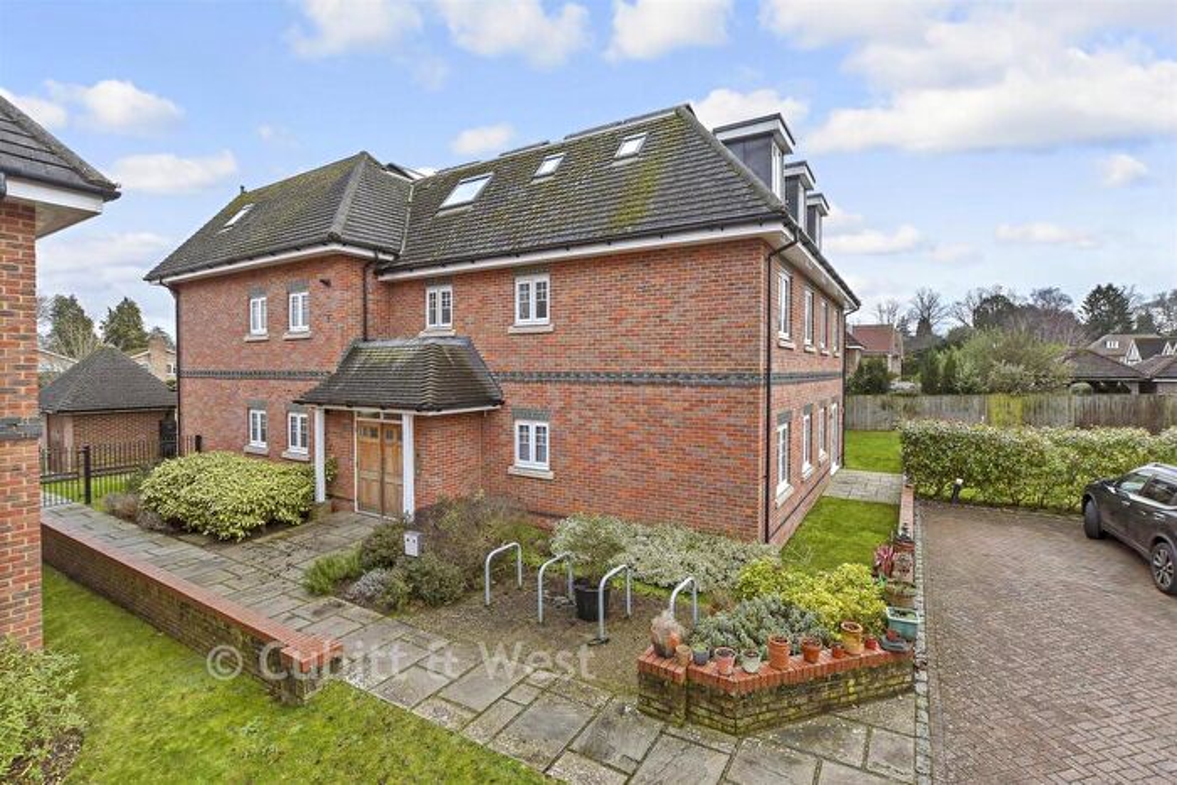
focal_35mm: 15
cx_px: 588
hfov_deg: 100.4
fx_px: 490
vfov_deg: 77.4
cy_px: 392
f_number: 8
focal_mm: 10
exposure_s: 1/80
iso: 400
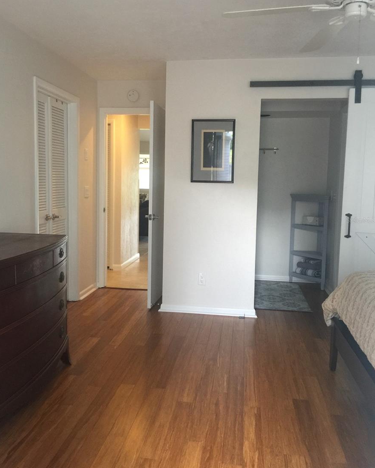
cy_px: 220
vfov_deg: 57.1
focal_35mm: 31
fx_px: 430
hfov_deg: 47.1
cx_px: 184
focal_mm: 4.15
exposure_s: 1/15
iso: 64
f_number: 2.2
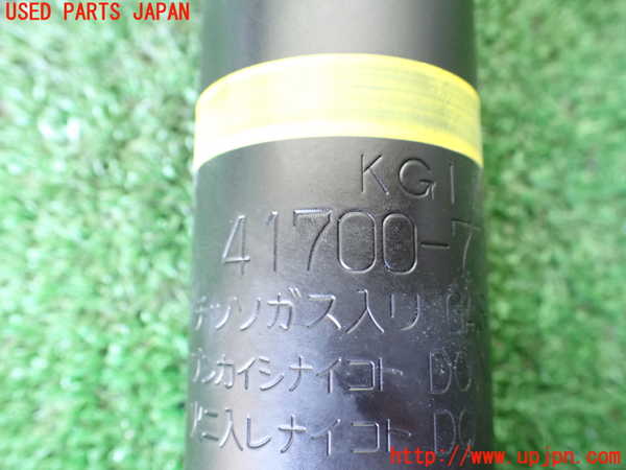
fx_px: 543
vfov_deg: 46.8
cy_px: 235
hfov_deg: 60.0
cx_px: 313
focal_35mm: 30
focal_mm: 5.4
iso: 1250
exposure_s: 1/30
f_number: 2.3
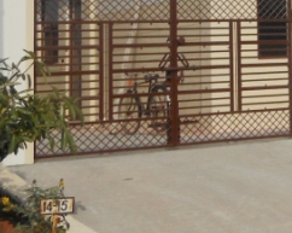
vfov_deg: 12.3
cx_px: 526
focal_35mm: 120
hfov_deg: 14.2
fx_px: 1036
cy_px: -93
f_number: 10.6
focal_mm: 5.2
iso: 80
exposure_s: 1/320
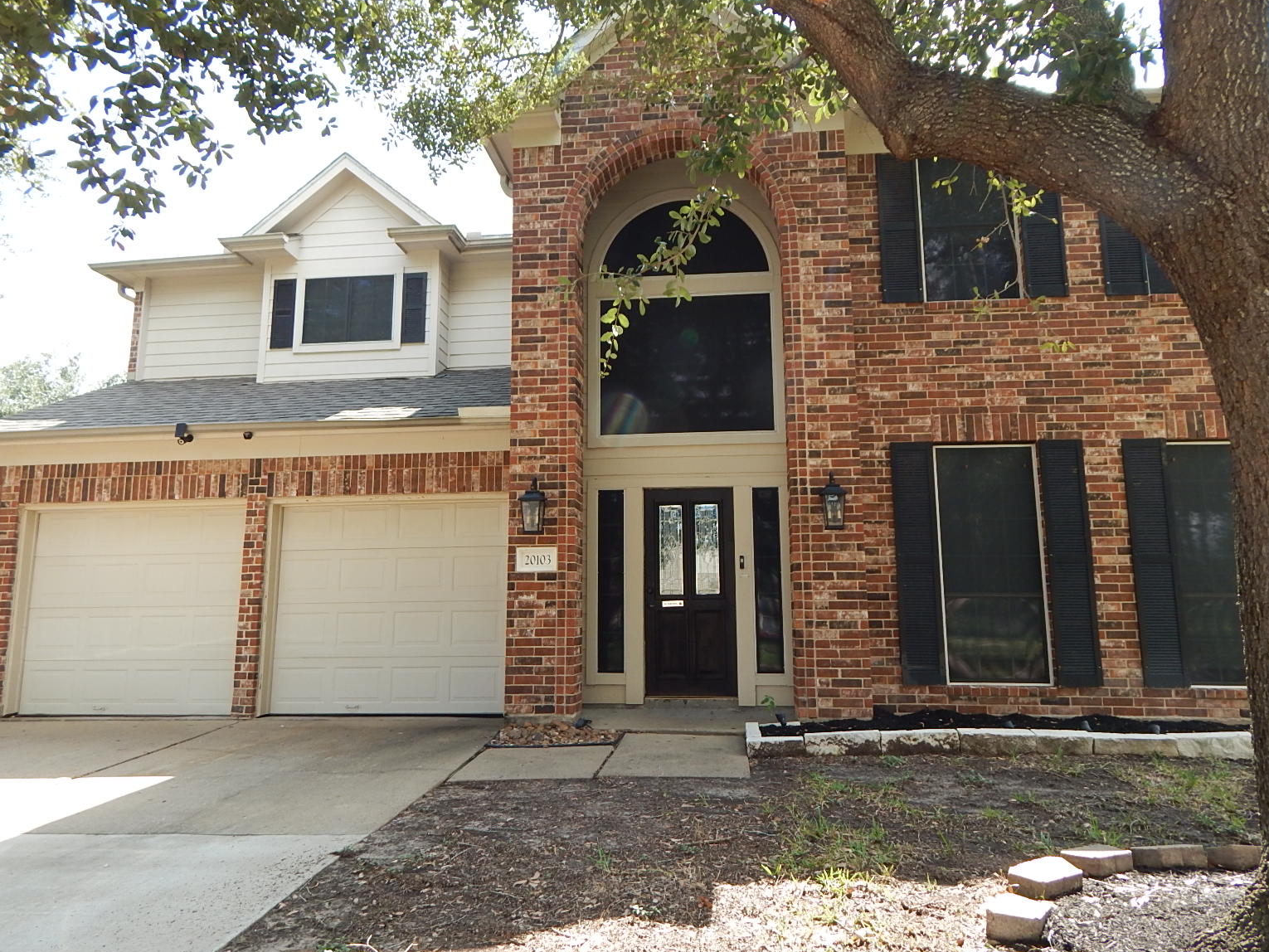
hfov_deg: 73.9
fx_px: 843
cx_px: 637
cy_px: 472
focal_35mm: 23
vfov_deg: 58.9
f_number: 3
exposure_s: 1/250
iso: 125
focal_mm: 4
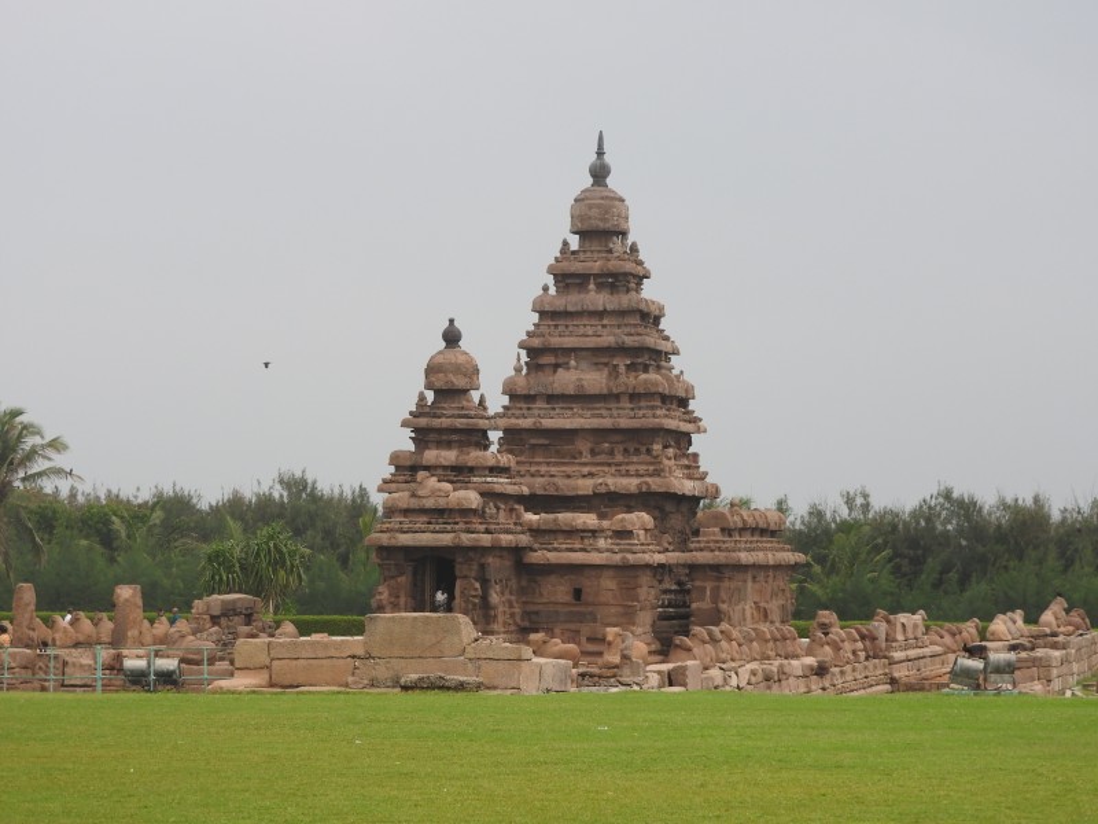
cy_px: 412
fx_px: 3648
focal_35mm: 115
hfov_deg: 17.1
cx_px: 549
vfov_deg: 12.9
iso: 100
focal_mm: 20.6
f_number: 5
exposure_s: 1/160
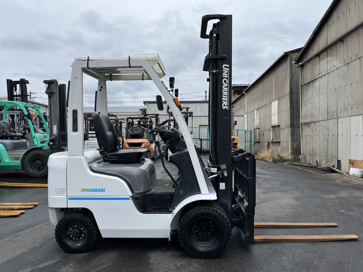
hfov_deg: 67.3
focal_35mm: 26
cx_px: 182
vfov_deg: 53.1
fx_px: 273
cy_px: 136
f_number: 1.6
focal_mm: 5.1
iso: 50
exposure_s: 1/1695
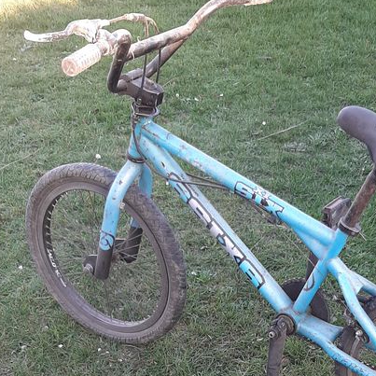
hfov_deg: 29.9
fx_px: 700
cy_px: 367
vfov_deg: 28.4
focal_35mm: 57
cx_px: 238
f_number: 1.7
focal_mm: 3.93
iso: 40
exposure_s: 1/105
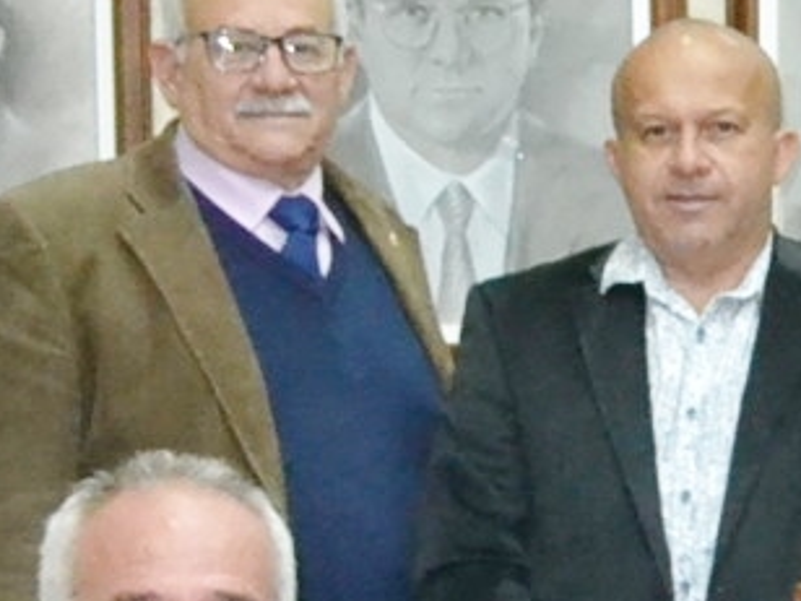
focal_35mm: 216
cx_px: 2694
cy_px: 744
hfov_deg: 7.6
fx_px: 4998
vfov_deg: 6.8
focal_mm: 20
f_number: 7.1
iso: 3200
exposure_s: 1/60
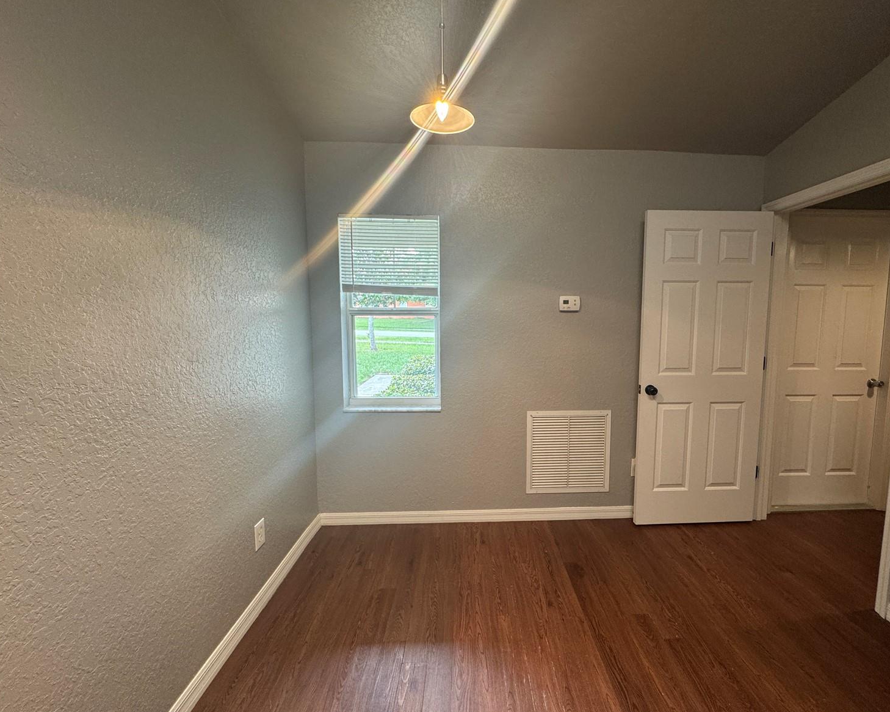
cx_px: 483
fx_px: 395
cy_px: 354
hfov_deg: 96.6
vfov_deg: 84.0
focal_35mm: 15
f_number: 2.2
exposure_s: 1/60
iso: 200
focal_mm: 2.22
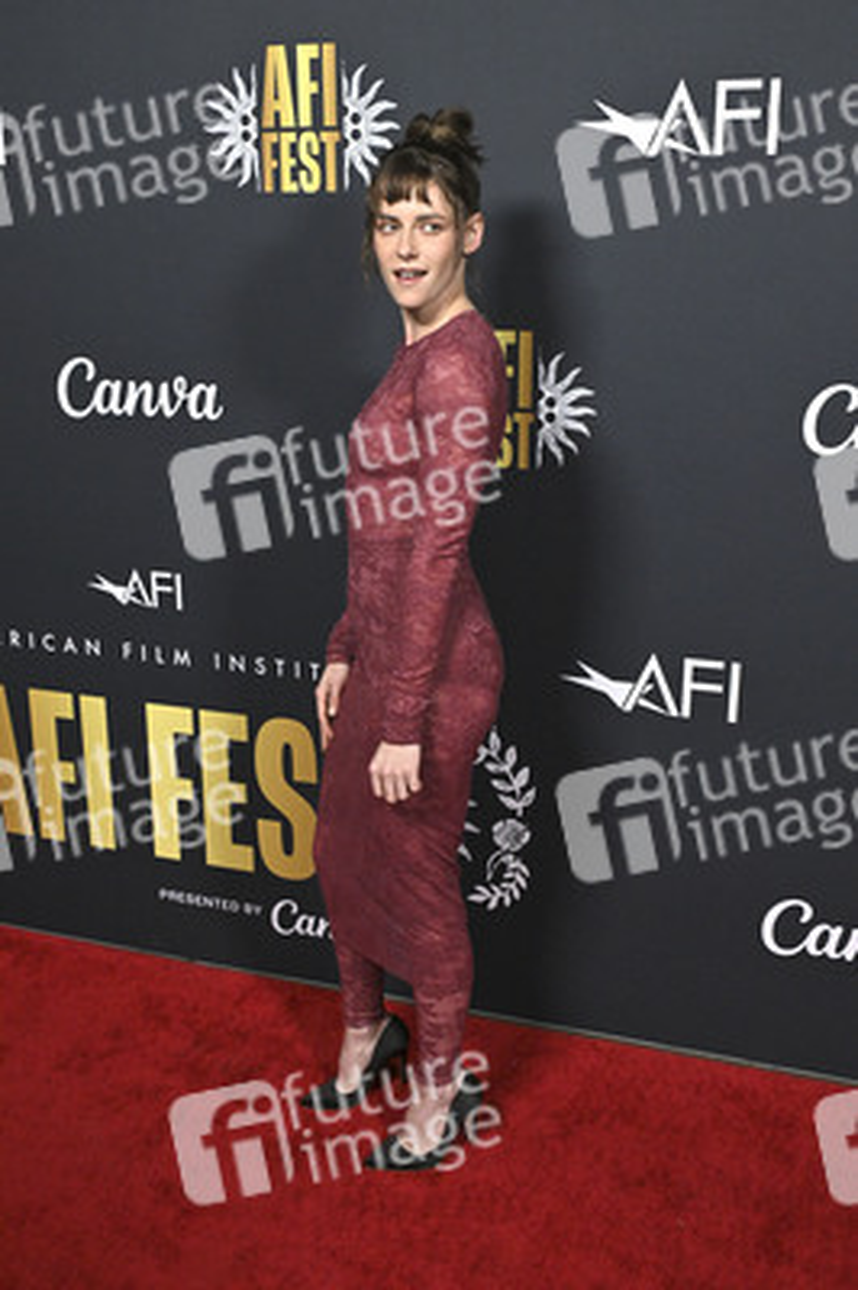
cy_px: 645
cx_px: 429
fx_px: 1361
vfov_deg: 50.7
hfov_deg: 35.0
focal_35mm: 38
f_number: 6.3
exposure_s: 1/320
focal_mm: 38
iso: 2500
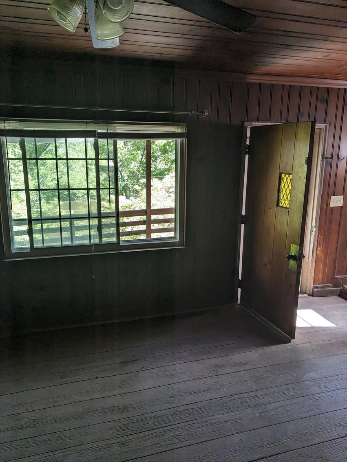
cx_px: 174
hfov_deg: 51.3
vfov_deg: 65.3
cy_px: 231
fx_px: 361
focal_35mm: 27
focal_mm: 4.38
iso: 63
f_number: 1.73
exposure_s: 1/120
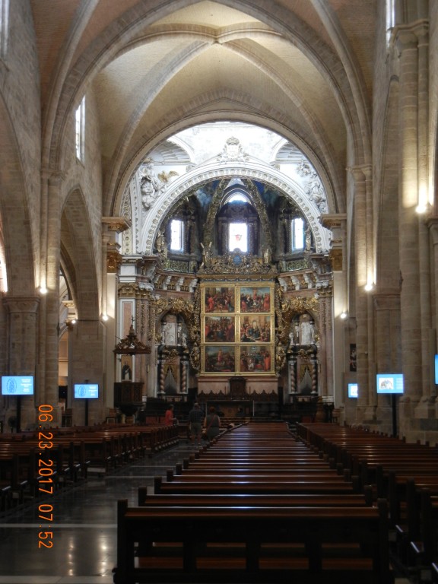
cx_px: 219
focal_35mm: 59
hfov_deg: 24.8
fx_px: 995
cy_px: 292
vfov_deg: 32.7
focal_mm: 10.6
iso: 400
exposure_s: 1/8.9
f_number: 4
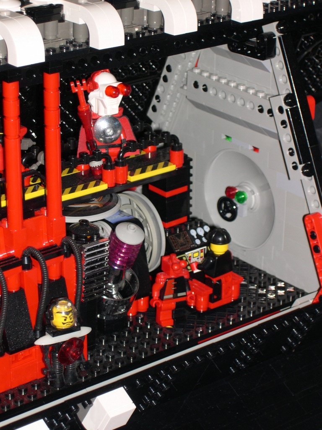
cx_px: 161
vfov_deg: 17.3
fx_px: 1414
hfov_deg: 13.0
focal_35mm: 114
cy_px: 215
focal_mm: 24
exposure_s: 1/60
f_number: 4.9
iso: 100
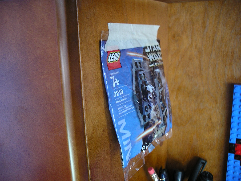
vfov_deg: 38.7
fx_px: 258
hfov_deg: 50.1
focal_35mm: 37
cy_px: 90
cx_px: 120
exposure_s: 1/8
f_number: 2.8
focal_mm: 7.8
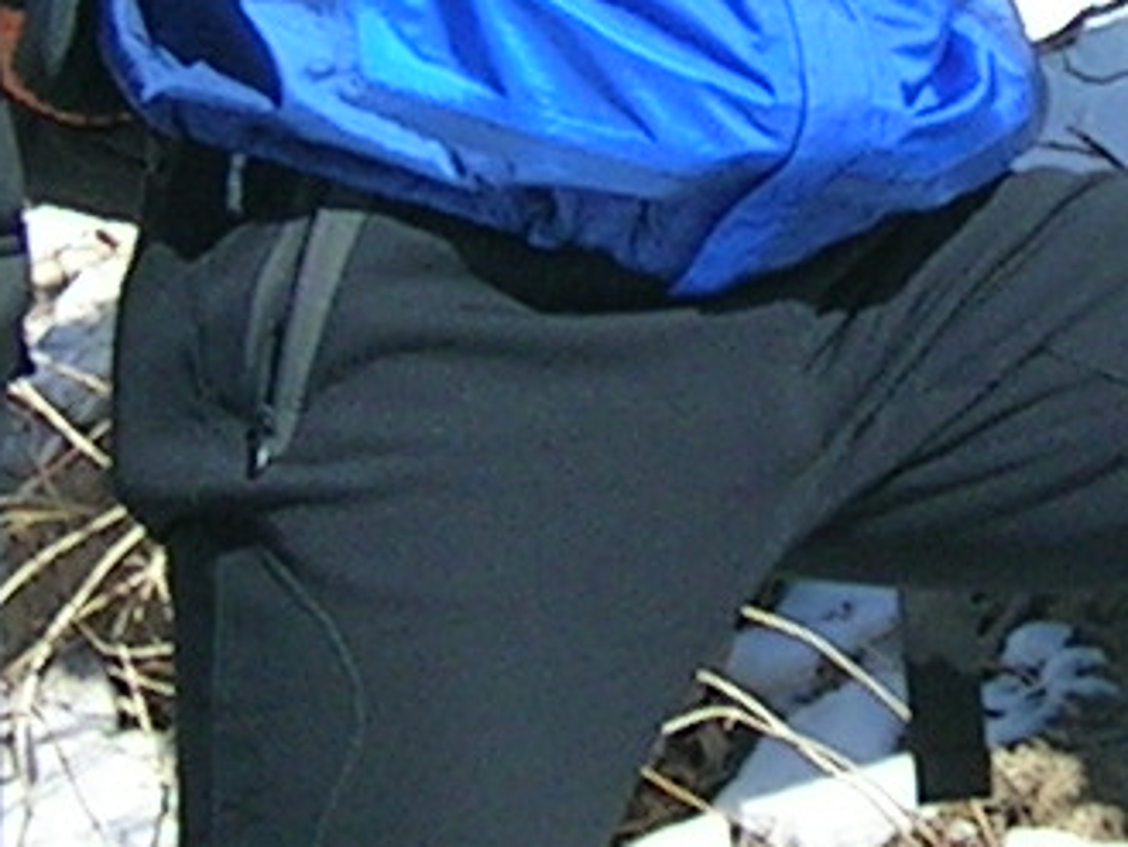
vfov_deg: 6.8
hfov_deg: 9.0
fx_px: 7106
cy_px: 154
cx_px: 1186
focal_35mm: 218
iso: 50
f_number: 2.8
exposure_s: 1/772
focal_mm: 5.4
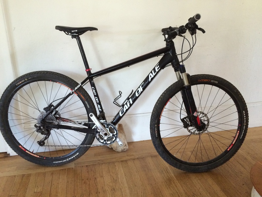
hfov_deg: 61.7
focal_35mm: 29
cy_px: 98
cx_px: 131
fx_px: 219
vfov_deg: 48.2
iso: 250
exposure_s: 1/20
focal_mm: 4.15
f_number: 2.2
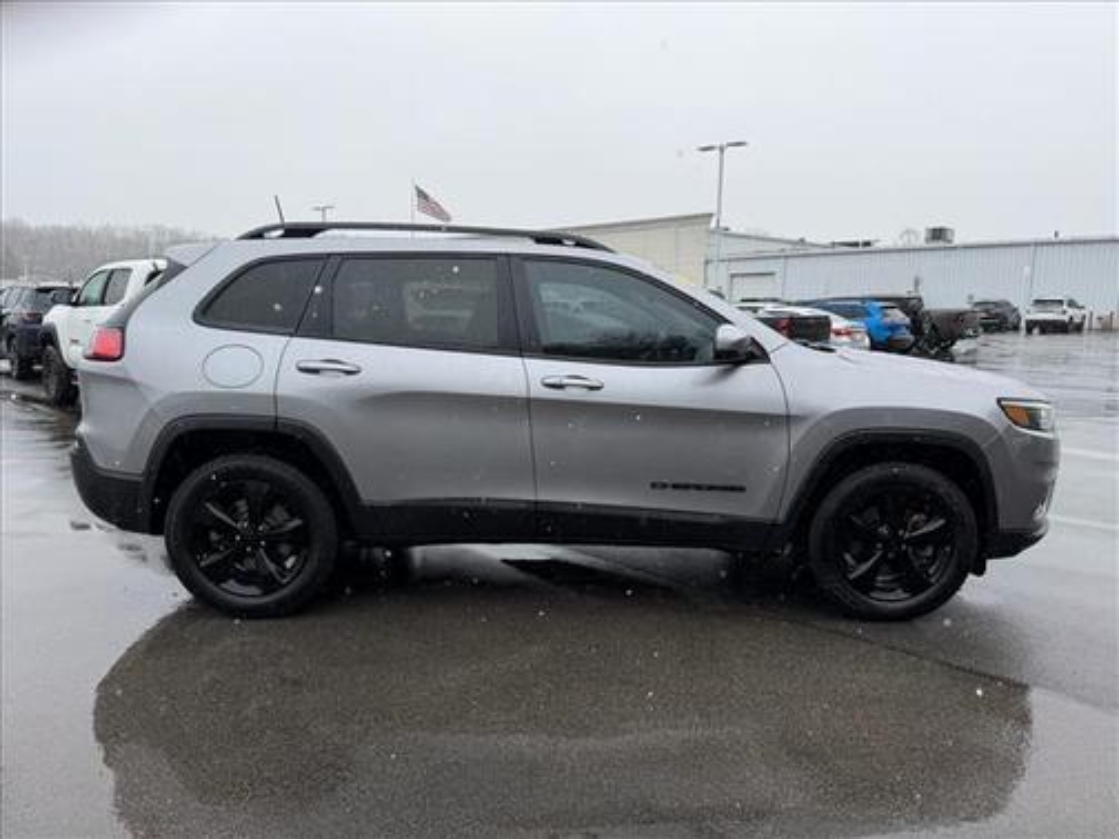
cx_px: 560
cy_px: 420
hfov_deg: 71.6
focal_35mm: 24
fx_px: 776
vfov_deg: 56.8
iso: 80
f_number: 1.78
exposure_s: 1/1361
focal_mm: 6.76
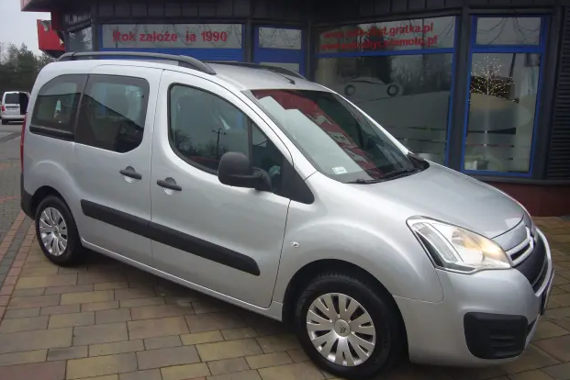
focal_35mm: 30
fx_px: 475
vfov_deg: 43.6
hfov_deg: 61.9
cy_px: 194
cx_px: 277
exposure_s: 1/100
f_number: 2.8
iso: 80
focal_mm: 4.6
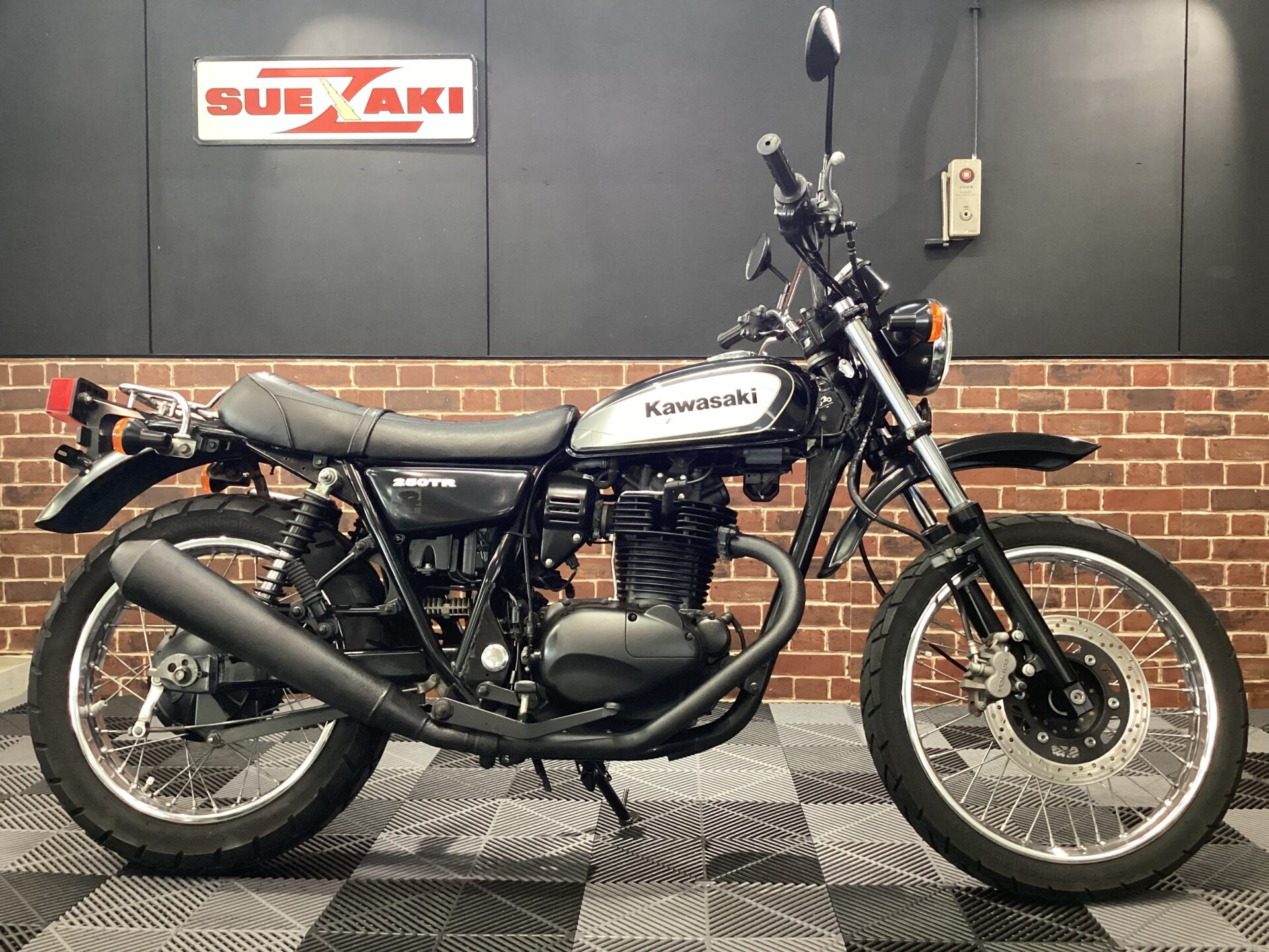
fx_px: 1136
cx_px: 634
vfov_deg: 45.4
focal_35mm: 31
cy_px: 476
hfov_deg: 58.4
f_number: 2.4
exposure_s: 1/40
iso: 250
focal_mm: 3.3
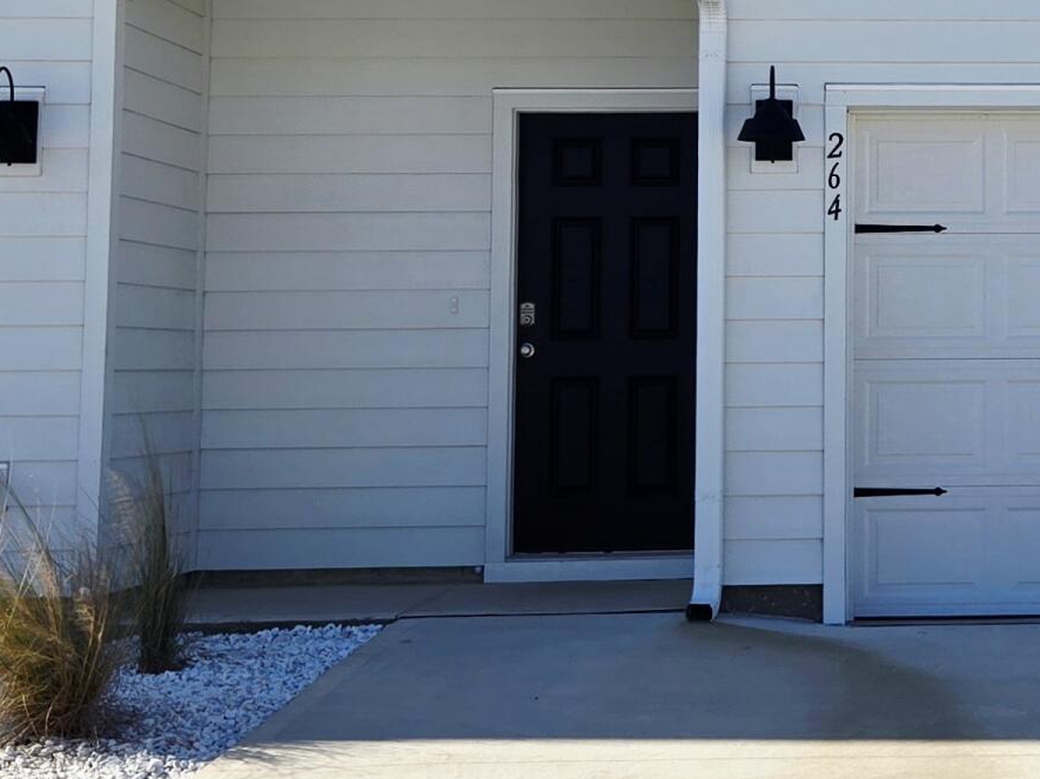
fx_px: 2342
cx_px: 1061
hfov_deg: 23.9
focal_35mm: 78
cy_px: 173
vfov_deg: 18.7
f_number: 1.8
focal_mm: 5.4
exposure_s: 1/2500
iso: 25
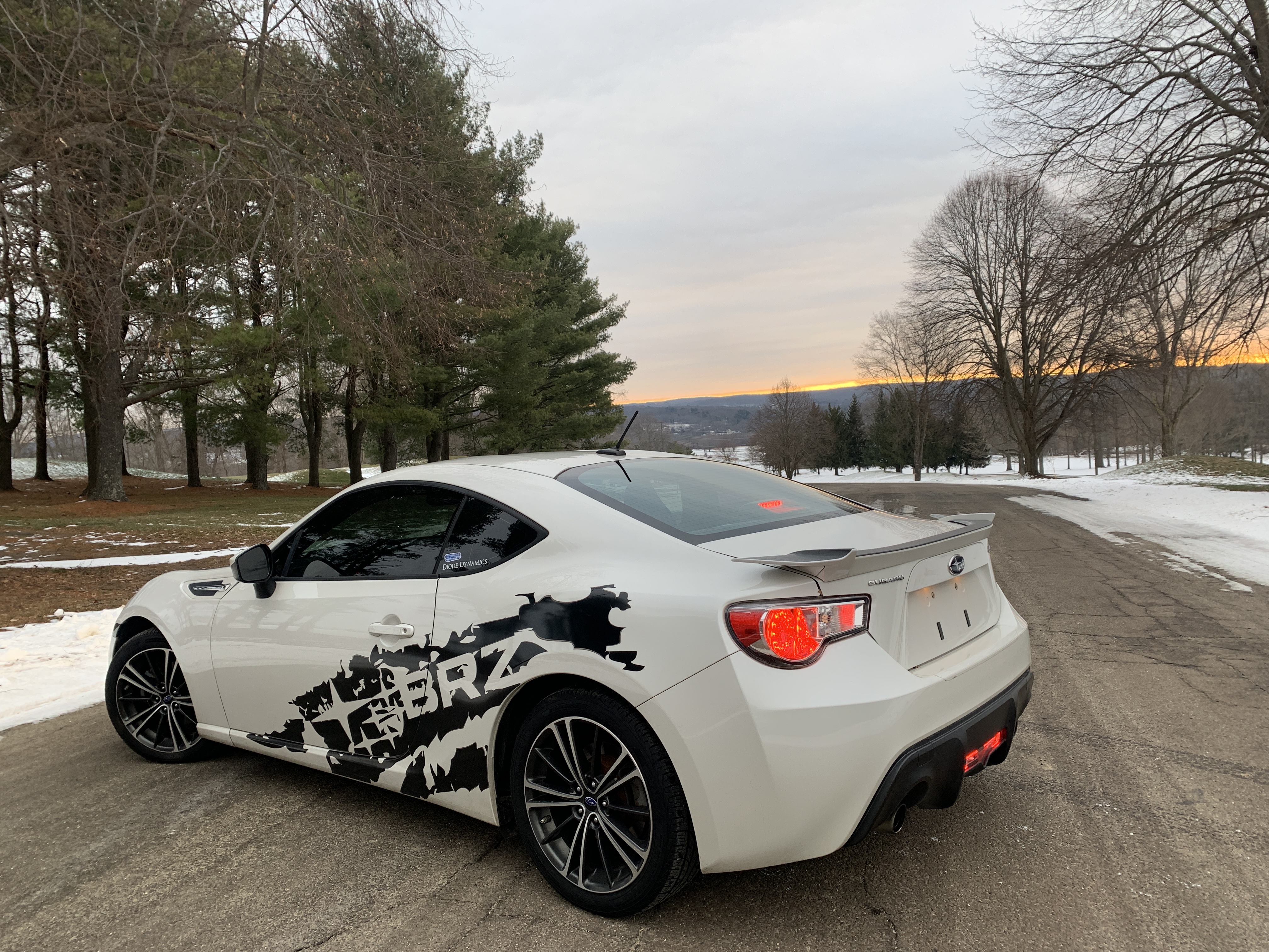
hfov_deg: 67.3
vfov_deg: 53.1
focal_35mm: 26
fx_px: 953
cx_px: 634
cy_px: 476
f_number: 1.8
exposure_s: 1/121
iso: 32
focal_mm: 4.25
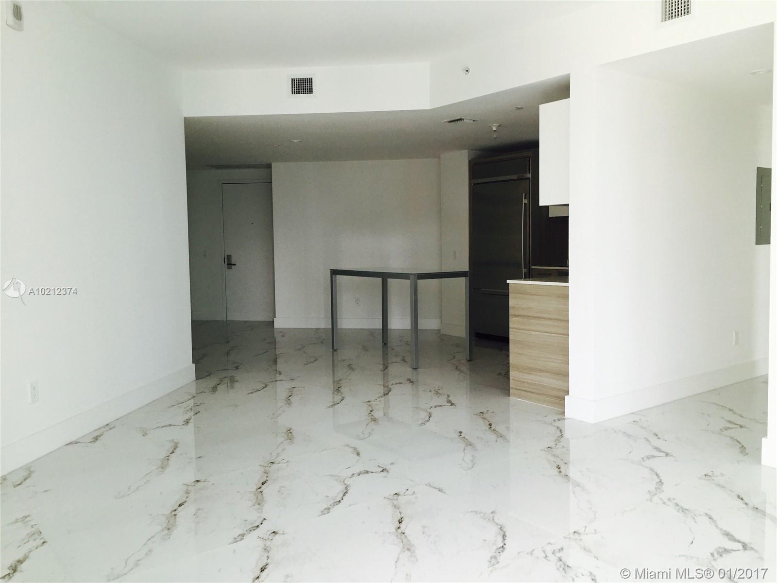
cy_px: 292
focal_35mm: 29
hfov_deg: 61.7
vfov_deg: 48.2
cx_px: 388
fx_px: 651
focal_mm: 4.15
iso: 50
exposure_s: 1/120
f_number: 2.2
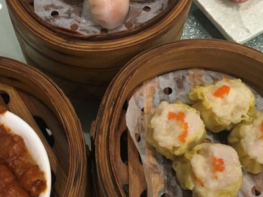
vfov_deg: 28.6
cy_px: 91
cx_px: 97
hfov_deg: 37.2
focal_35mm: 51
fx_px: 388
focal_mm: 4.15
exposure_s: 1/20
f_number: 2.2
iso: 200
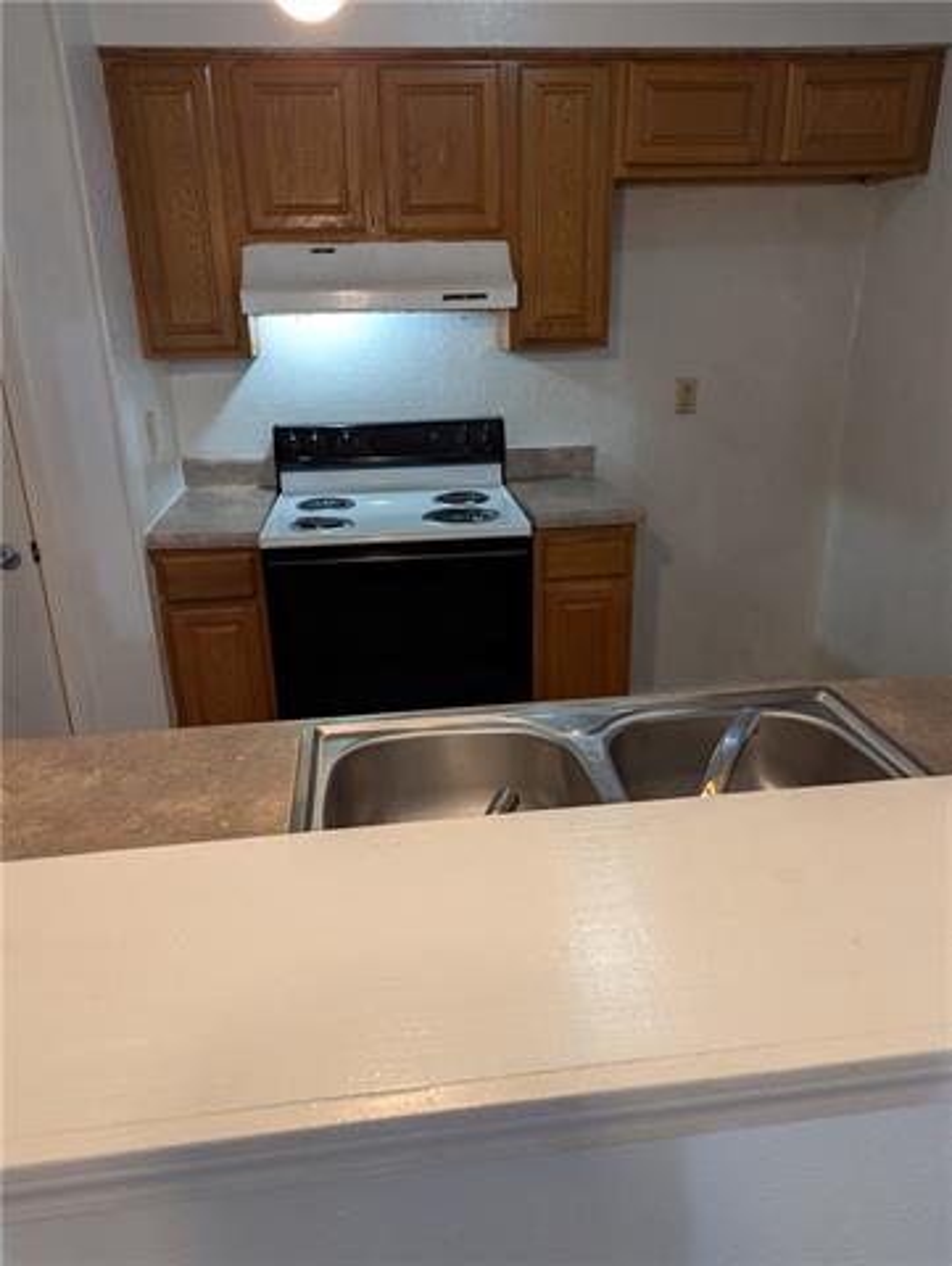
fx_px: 878
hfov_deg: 56.9
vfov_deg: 71.5
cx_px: 476
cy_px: 633
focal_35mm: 24
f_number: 1.85
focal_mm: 6.81
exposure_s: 1/60
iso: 101
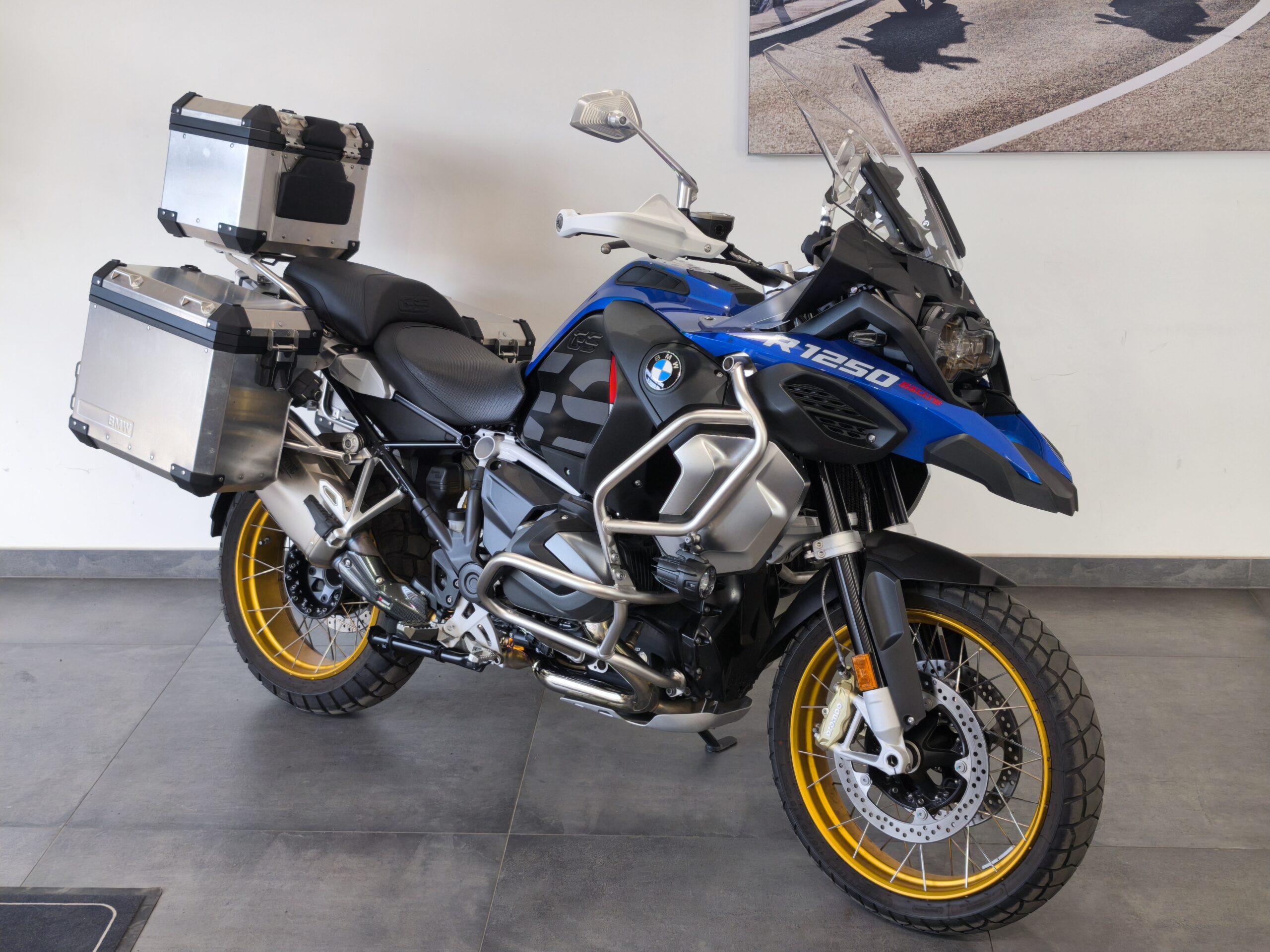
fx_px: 1688
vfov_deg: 31.5
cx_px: 635
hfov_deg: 41.2
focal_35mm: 46
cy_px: 476
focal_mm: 6.57
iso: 50
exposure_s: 1/100
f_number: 1.6
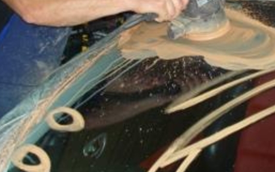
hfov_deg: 21.2
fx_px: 735
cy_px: 13
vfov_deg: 13.2
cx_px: 174
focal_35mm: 98
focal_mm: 8.8
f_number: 3.2
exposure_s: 1/50
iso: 160
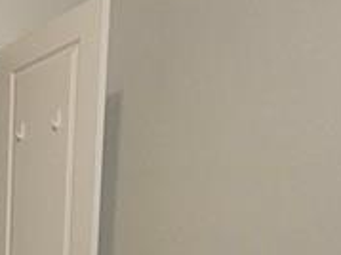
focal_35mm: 58
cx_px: -135
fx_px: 571
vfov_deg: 21.5
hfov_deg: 26.5
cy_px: 371
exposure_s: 1/60
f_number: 2.2
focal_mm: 2.2
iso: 400
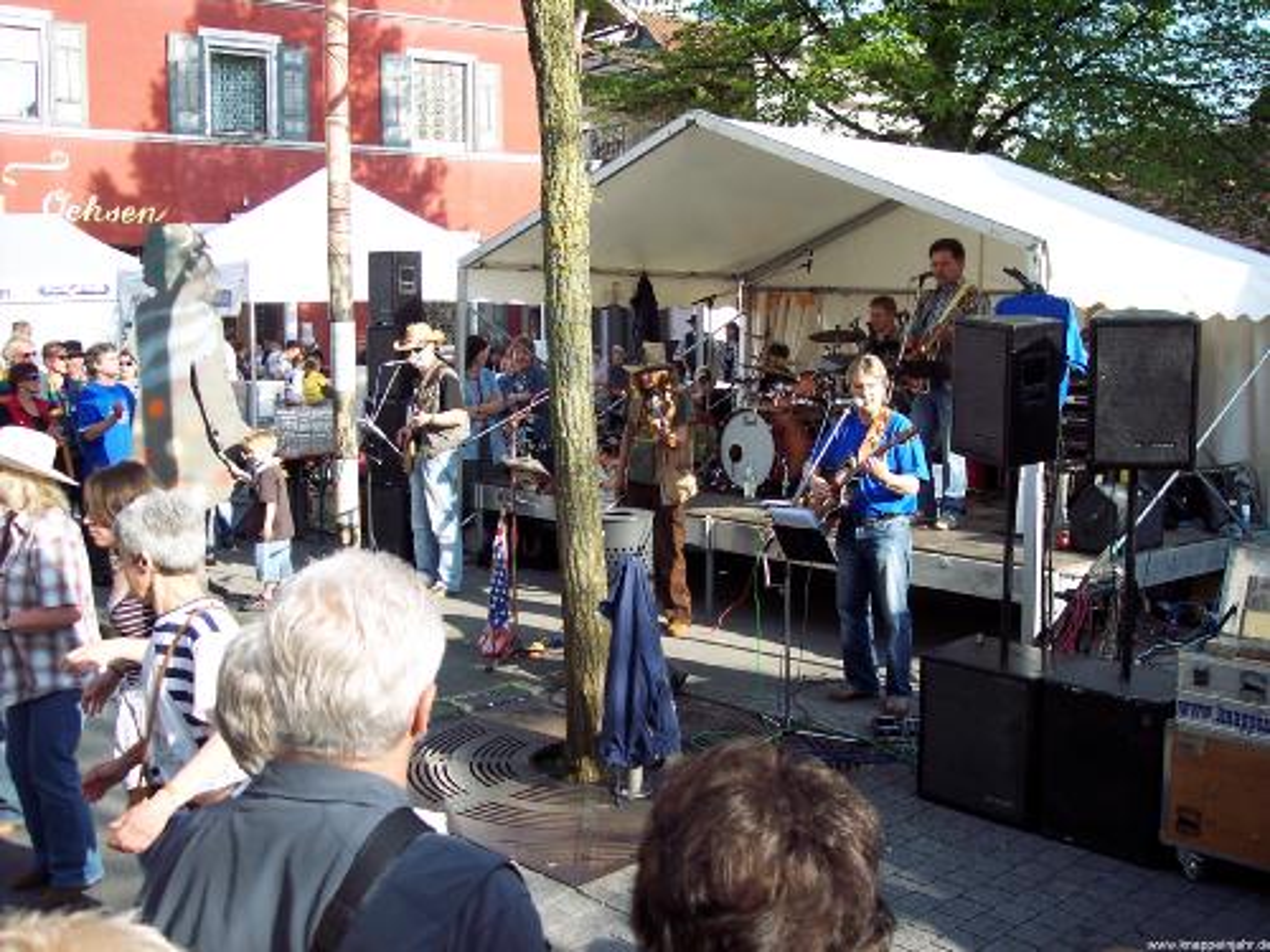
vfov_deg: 36.8
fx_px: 1431
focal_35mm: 39
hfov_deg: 47.9
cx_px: 635
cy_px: 476
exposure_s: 1/250
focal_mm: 8
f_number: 3.4
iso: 100
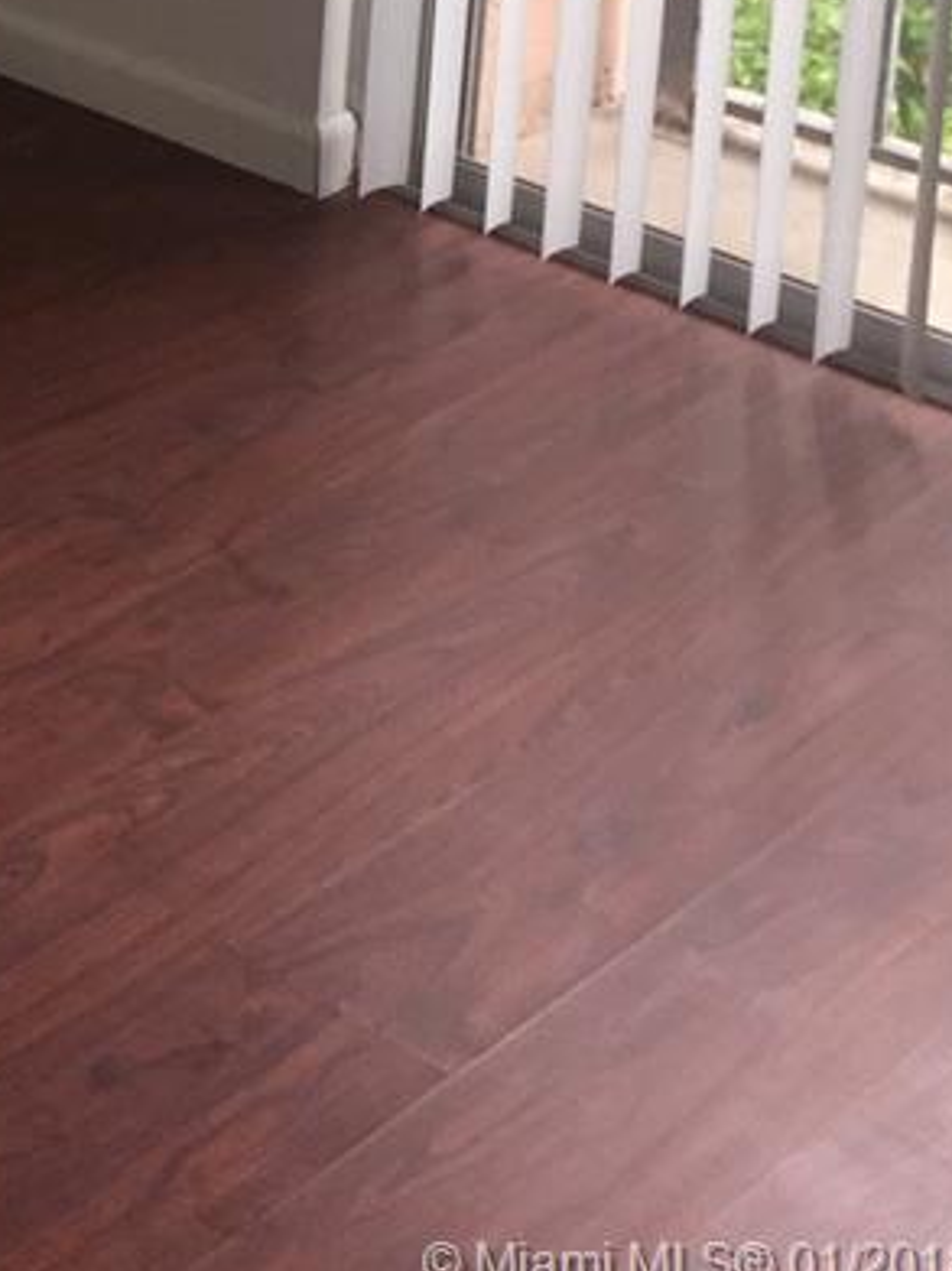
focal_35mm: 89
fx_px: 3265
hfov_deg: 15.4
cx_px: -455
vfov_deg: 19.2
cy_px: -647
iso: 32
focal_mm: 4.15
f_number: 2.2
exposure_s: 1/30
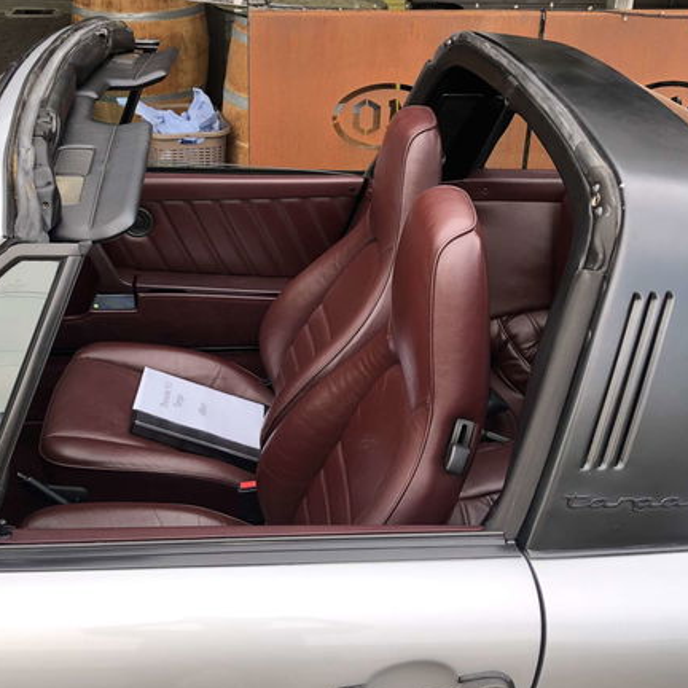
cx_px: 298
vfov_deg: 38.1
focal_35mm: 44
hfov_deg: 38.3
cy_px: 263
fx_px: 989
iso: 25
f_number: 1.8
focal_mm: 3.99
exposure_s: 1/120
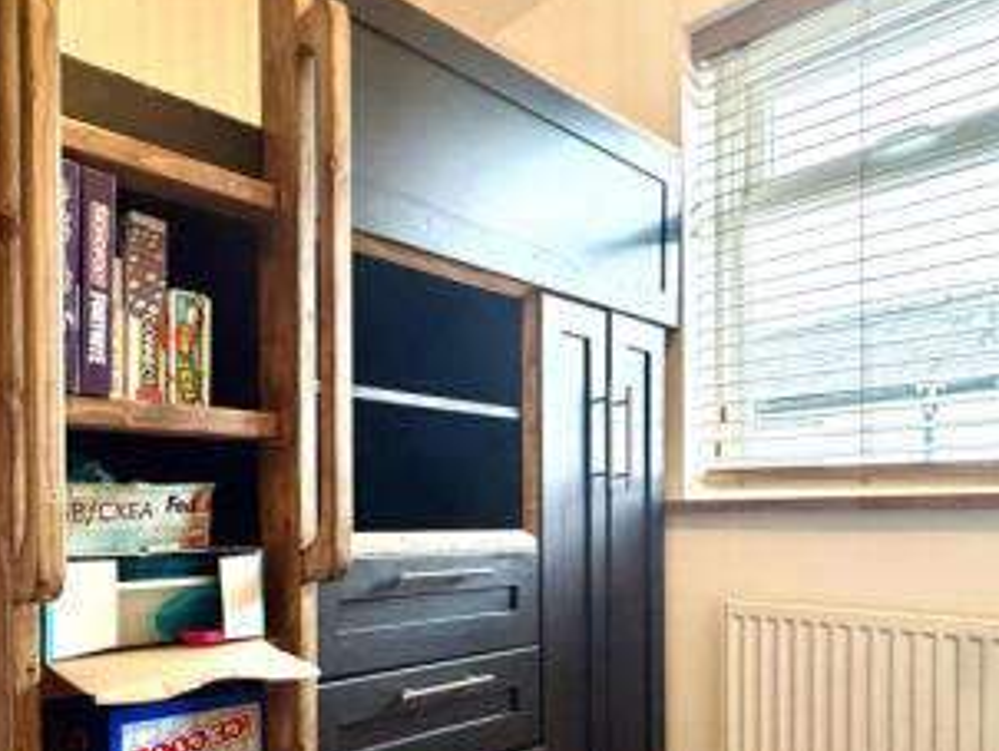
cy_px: 518
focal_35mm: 27
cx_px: 332
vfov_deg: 50.2
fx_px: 780
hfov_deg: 63.6
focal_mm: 2.22
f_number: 2.2
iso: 640
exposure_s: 1/50
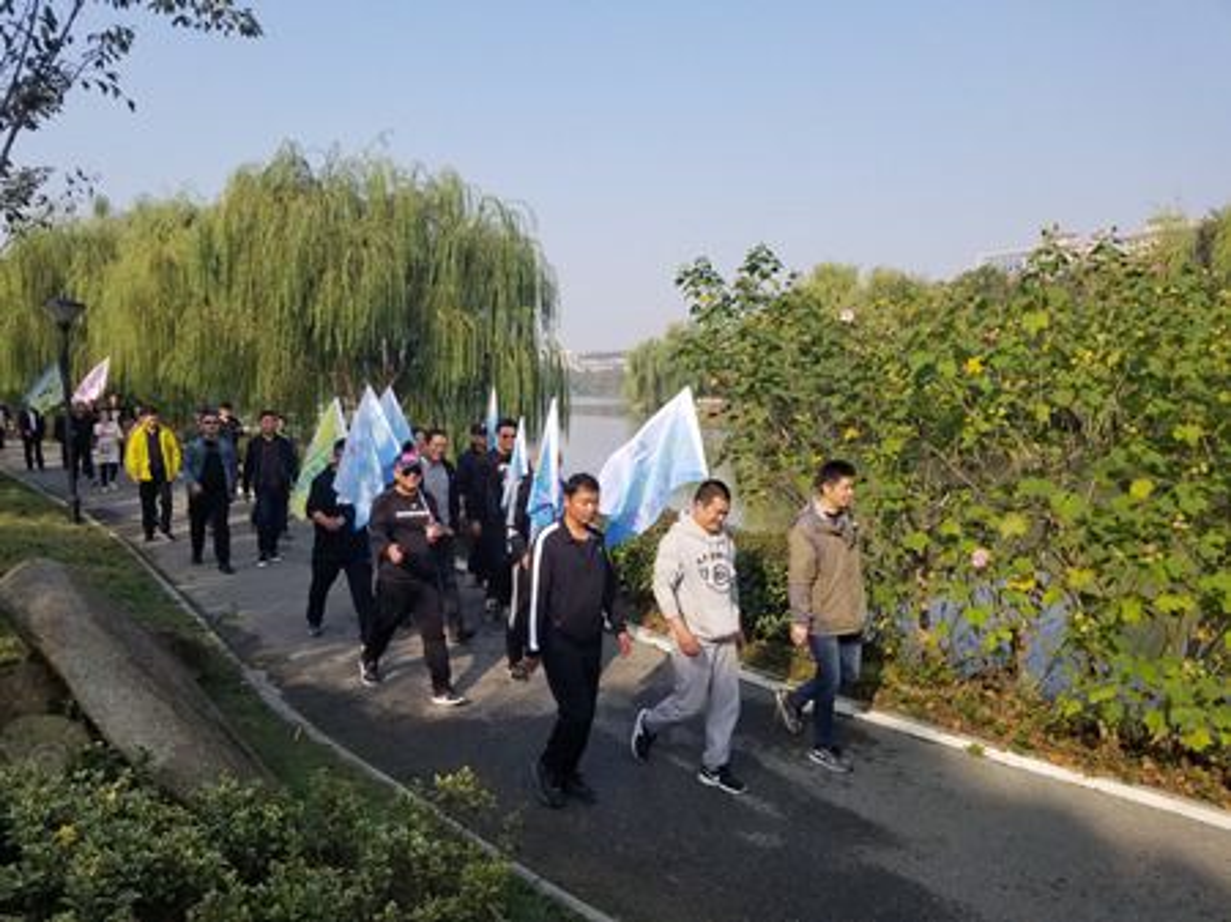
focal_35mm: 26
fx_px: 924
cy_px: 461
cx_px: 616
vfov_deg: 53.0
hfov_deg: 67.3
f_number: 1.7
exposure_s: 1/1620
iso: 50
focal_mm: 4.25
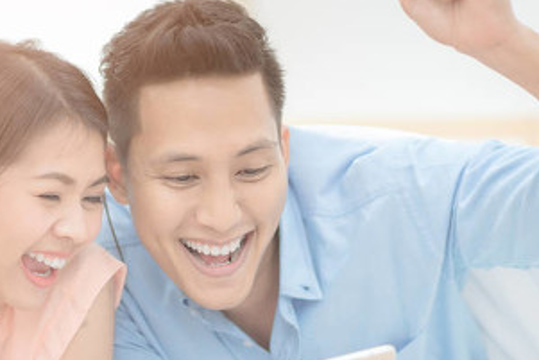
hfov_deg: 11.3
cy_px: 293
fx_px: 2711
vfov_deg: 7.6
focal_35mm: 181
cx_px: 188
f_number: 2.2
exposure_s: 1/60
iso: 250
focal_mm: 85
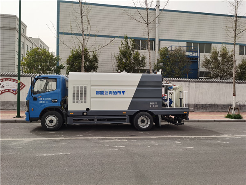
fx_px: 192
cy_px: 92
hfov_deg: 65.3
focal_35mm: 27
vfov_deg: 51.4
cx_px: 123
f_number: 1.6
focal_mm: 5.56
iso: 50
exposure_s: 1/4292
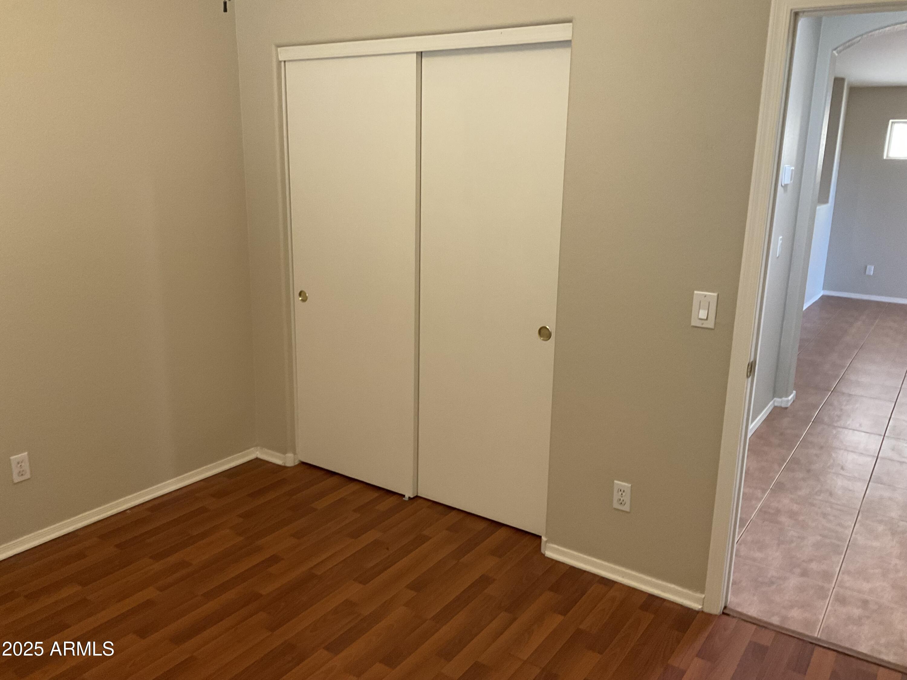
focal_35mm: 29
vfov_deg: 48.2
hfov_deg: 61.7
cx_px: 454
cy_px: 340
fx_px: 760
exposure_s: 1/60
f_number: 1.8
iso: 160
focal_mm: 3
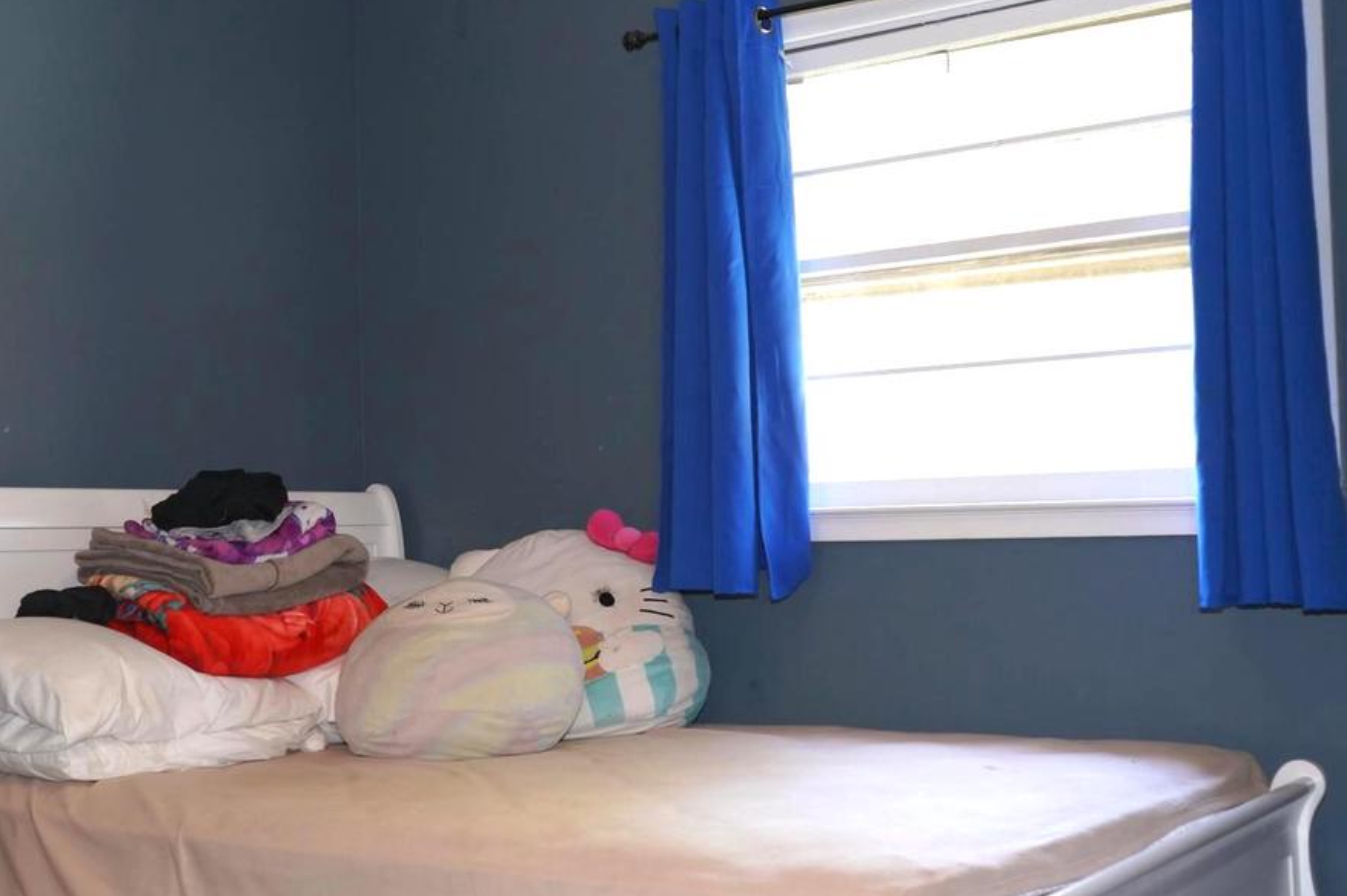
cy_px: 457
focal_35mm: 46
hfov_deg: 42.5
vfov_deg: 29.2
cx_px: 538
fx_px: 1720
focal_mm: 28
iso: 1250
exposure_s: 1/160
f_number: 4
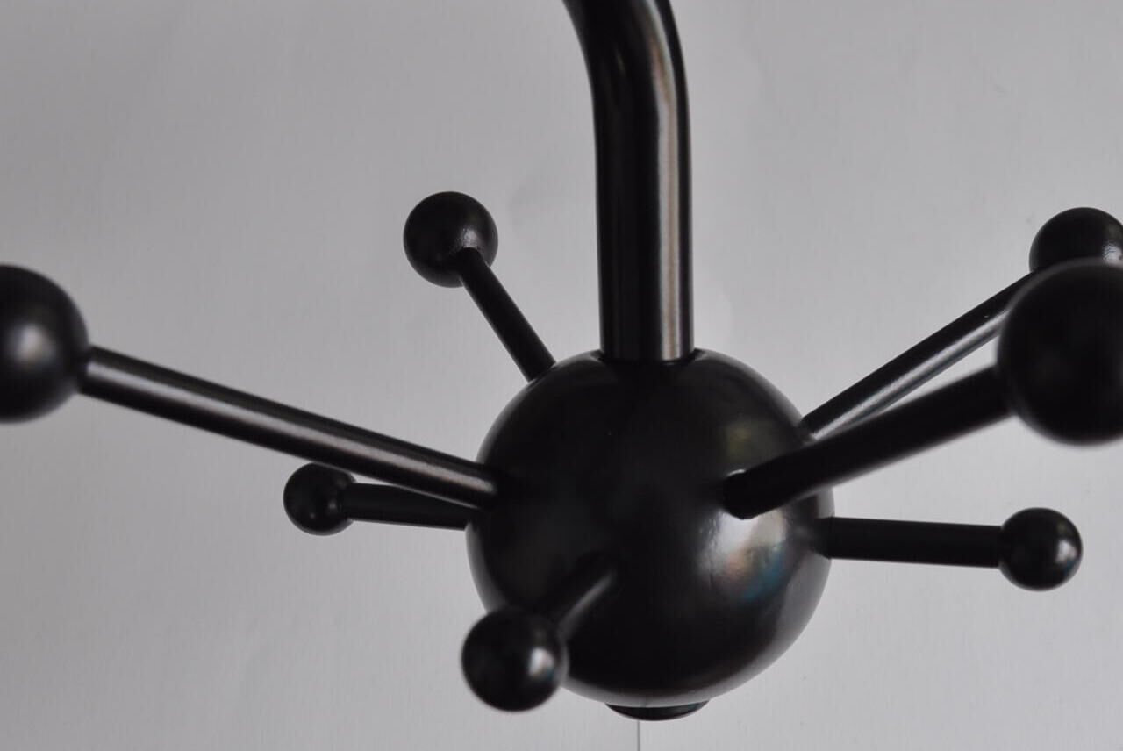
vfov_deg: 48.0
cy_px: 376
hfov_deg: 67.3
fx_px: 843
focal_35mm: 27
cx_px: 562
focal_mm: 18
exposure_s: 1/125
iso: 400
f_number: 5.6
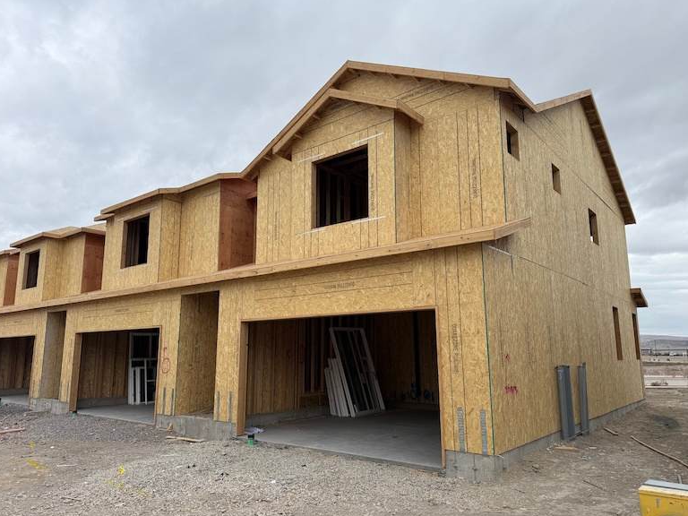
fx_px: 497
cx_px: 339
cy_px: 265
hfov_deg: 69.4
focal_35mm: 25
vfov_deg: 54.9
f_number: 1.78
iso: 80
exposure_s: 1/2611
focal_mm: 6.76
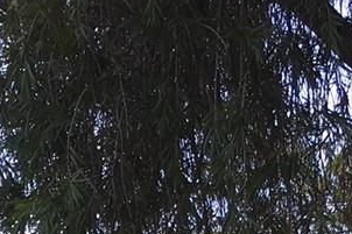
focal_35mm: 160
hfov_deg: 12.8
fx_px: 1564
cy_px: 651
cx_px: 178
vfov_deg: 7.7
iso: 25
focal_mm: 4.15
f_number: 2.2
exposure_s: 1/296
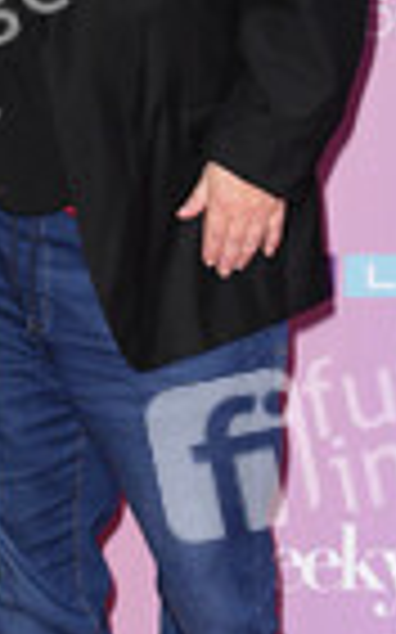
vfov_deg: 10.7
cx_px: -32
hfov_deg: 6.7
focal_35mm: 196
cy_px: 211
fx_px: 3388
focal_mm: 68
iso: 2500
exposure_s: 1/250
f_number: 5.6
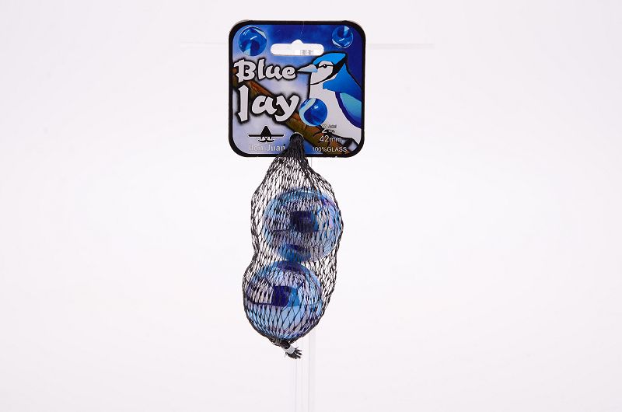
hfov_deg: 22.7
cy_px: 206
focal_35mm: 90
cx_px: 311
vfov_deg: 15.1
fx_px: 1552
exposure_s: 1/125
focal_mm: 60
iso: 100
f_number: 14
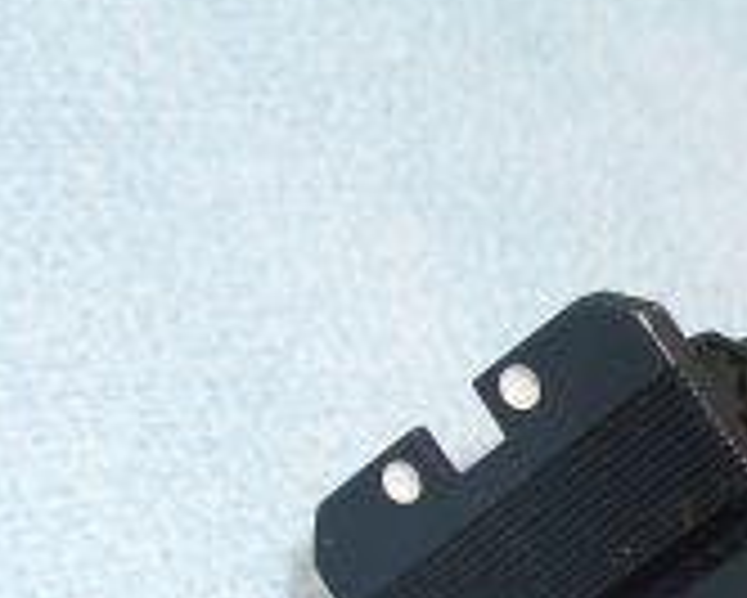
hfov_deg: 14.4
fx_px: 2920
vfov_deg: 11.1
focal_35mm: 132
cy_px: 1007
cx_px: 680
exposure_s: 1/40
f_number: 4.3
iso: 80
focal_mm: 5.8
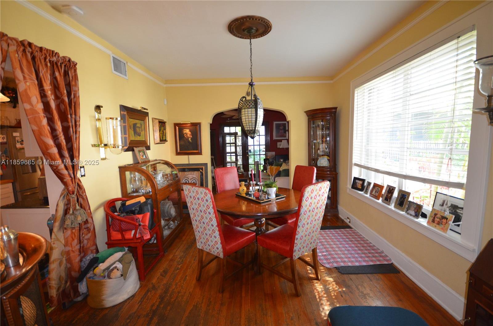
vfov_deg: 77.0
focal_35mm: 15
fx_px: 205
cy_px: 163
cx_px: 246
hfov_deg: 100.5
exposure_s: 1/60
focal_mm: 10
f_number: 4
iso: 1000
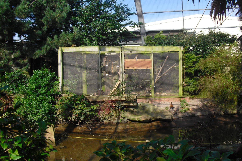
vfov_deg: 35.0
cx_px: 121
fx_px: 255
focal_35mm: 38
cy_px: 79
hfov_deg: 50.7
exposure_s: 1/100
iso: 100
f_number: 7.8
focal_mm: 6.3
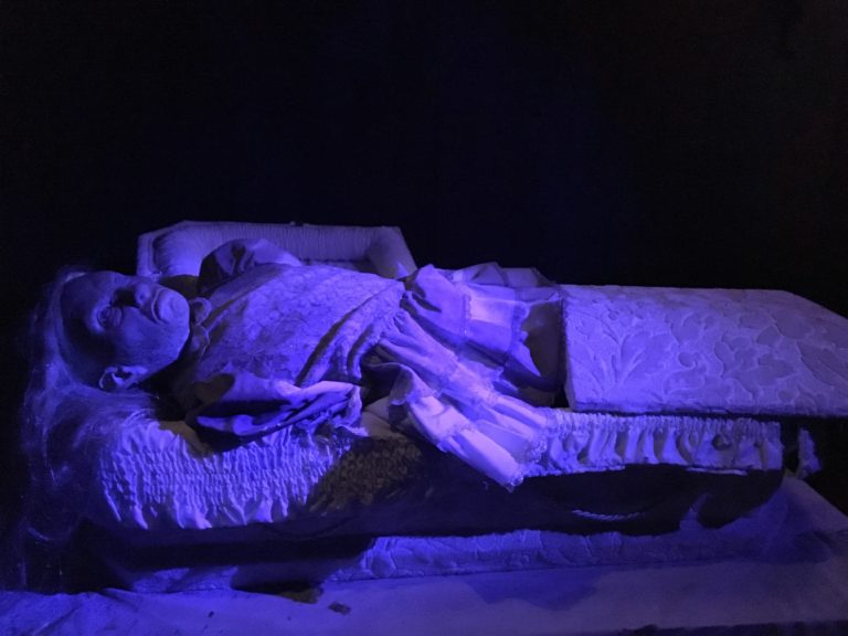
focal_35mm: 29
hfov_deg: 61.7
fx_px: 710
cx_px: 424
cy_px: 318
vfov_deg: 48.2
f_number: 2.2
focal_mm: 4.15
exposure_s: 1/15
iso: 1600
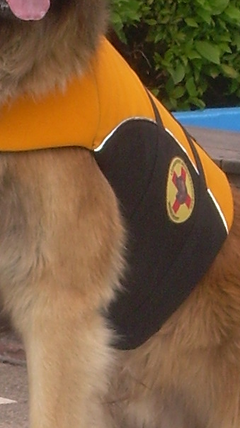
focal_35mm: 386
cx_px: 14
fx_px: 4369
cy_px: 406
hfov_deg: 3.1
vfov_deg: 5.6
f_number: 7.2
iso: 50
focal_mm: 16
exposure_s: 1/125
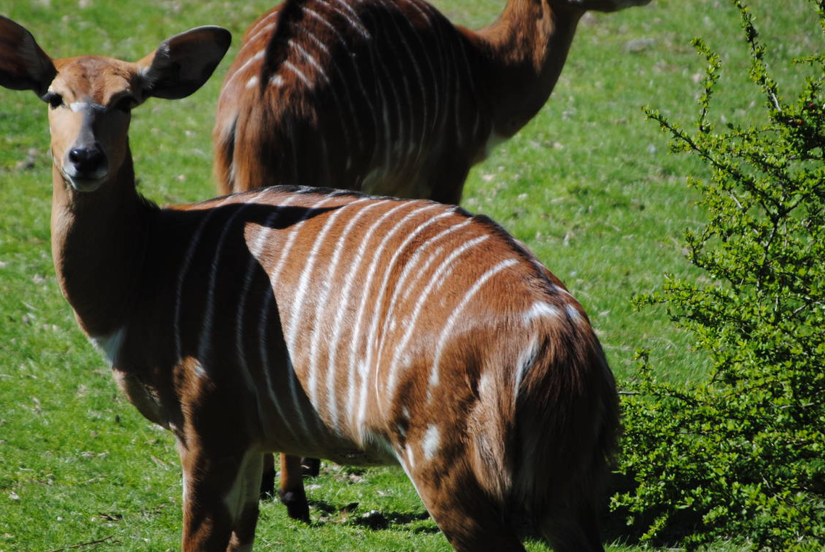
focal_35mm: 422
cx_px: 350
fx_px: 9682
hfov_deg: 4.9
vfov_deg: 3.3
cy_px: 219
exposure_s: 1/640
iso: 200
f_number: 5.6
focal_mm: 200
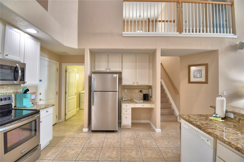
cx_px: 122
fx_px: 102
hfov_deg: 100.4
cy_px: 81
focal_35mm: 15
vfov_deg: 77.3
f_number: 4.5
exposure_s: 1/30
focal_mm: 10
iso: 400
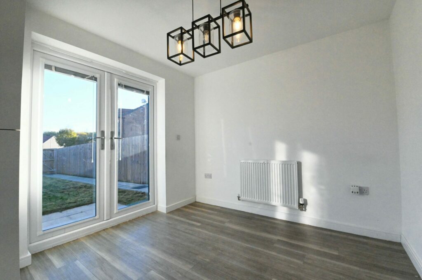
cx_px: 211
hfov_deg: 100.4
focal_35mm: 15
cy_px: 140
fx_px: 176
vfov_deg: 77.2
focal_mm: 15
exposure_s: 1/2500
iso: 6400
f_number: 10
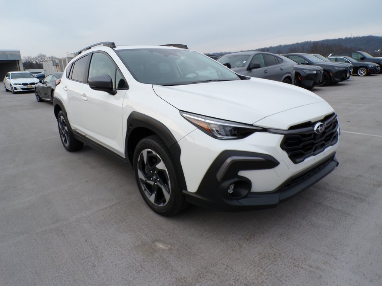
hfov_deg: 71.6
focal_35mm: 24
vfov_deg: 56.8
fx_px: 265
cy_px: 143
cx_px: 191
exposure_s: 1/340
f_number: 4.4
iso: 100
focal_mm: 4.3
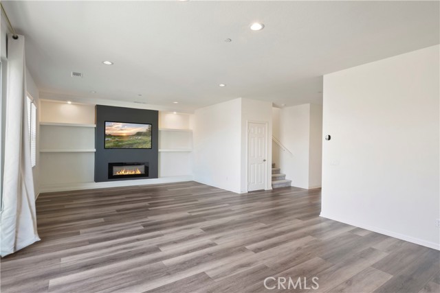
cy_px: 146
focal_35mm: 18
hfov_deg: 90.0
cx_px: 220
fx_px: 220
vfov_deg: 67.4
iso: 40
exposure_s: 13
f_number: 22
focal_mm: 18
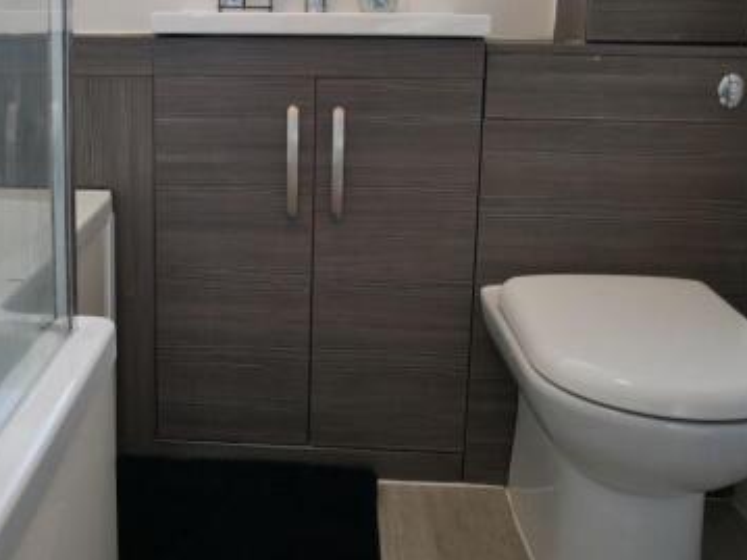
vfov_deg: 36.1
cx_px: 228
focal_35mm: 39
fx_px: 841
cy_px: 151
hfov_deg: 46.8
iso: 200
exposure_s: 1/60
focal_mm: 12
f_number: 3.5
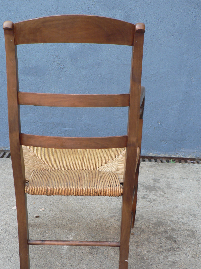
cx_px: 91
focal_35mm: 43
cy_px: 151
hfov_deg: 33.6
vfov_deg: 43.8
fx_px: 333
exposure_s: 1/60
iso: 80
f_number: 2.8
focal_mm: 6
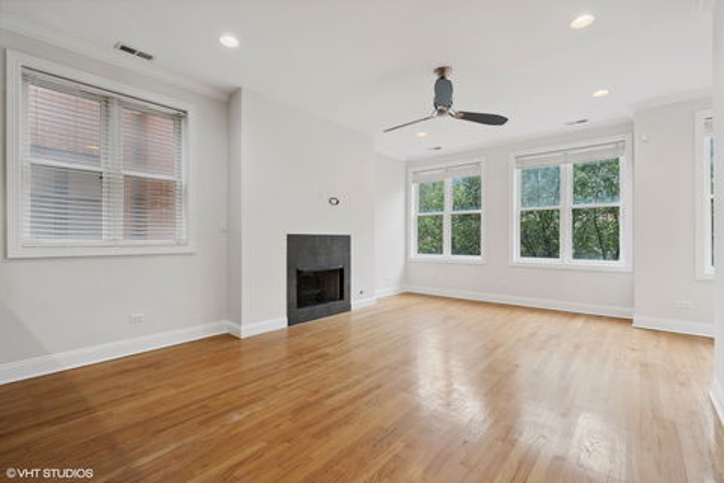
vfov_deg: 73.7
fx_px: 322
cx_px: 362
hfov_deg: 96.7
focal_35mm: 16
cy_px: 242
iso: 320
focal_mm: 16
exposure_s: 1/6
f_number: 9
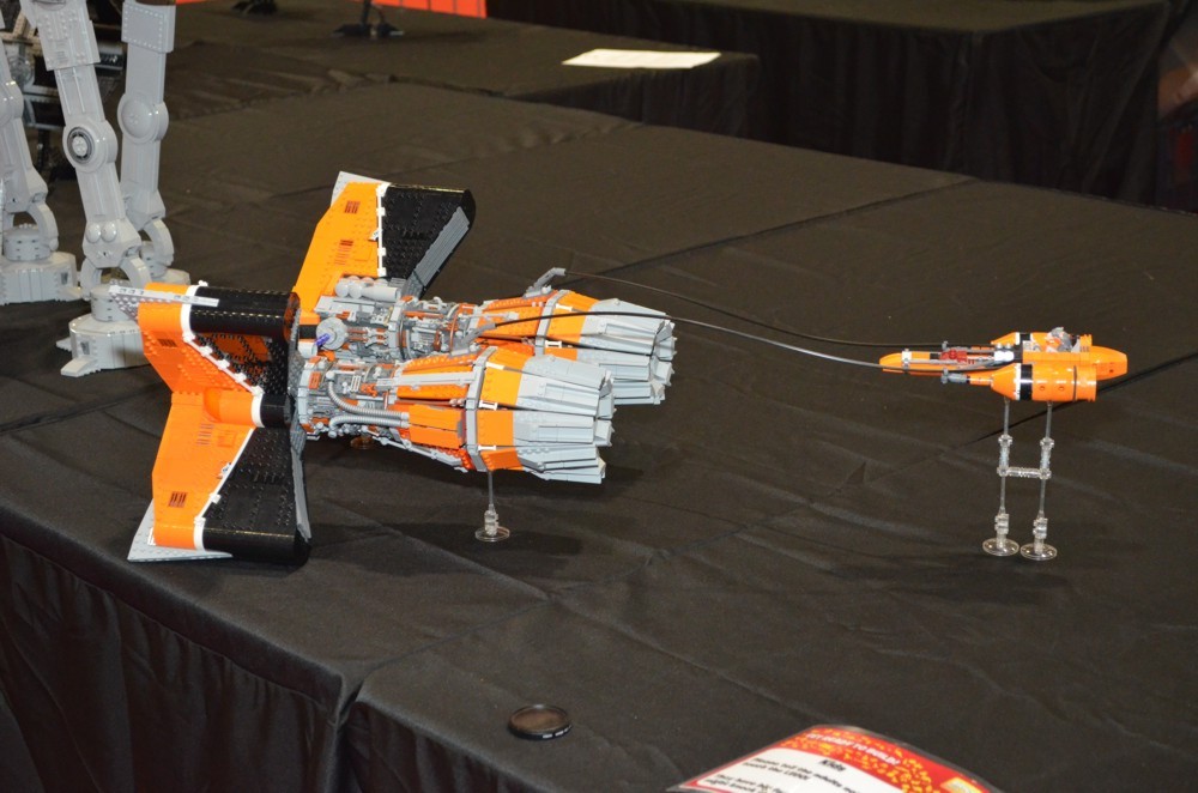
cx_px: 599
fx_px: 2191
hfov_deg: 30.6
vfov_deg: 20.5
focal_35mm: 66
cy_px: 396
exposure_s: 1/60
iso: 3200
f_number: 5.3
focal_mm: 44
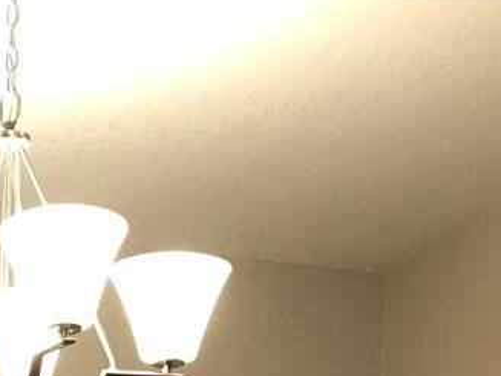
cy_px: 913
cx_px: -112
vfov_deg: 9.6
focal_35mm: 137
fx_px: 1982
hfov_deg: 14.0
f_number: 1.8
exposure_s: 1/20
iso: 40
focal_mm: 3.99
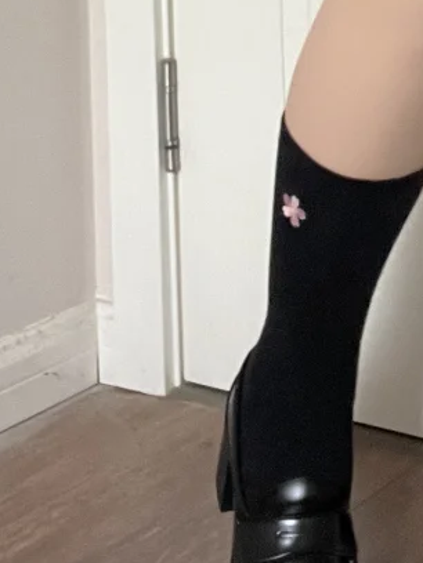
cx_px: 409
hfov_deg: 13.8
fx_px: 1727
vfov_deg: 16.6
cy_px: -324
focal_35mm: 106
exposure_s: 1/60
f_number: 2.2
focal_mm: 2.71
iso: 320
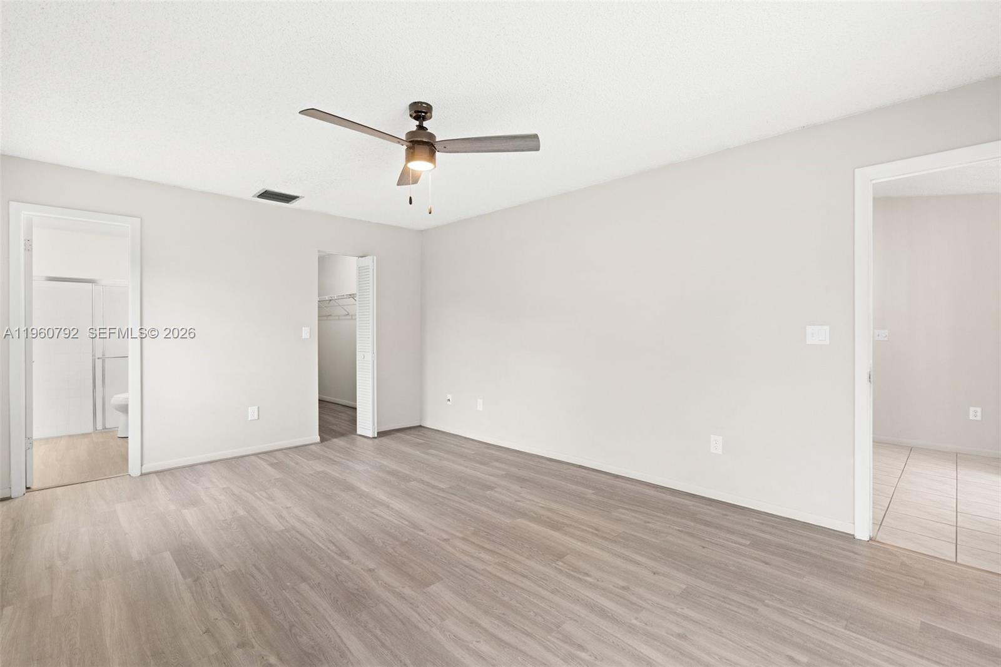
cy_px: 334
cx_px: 500
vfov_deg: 73.7
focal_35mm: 16
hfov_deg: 96.7
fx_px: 445
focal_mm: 16
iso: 500
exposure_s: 1/2.5
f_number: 8
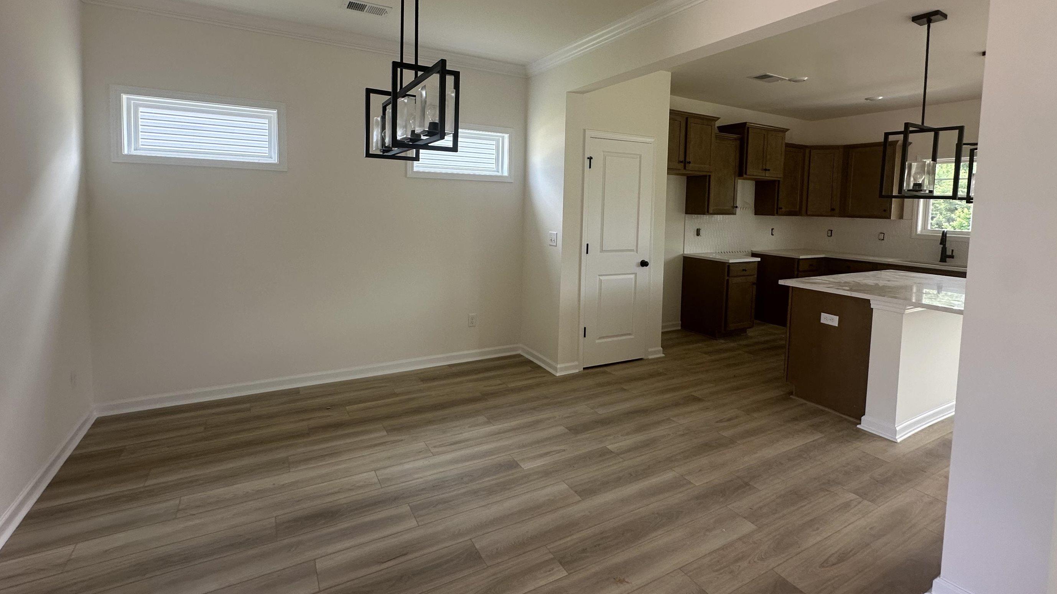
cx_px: 522
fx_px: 476
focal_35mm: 17
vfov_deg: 63.2
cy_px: 233
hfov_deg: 95.9
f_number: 2.2
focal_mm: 2.22
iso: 100
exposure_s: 1/99
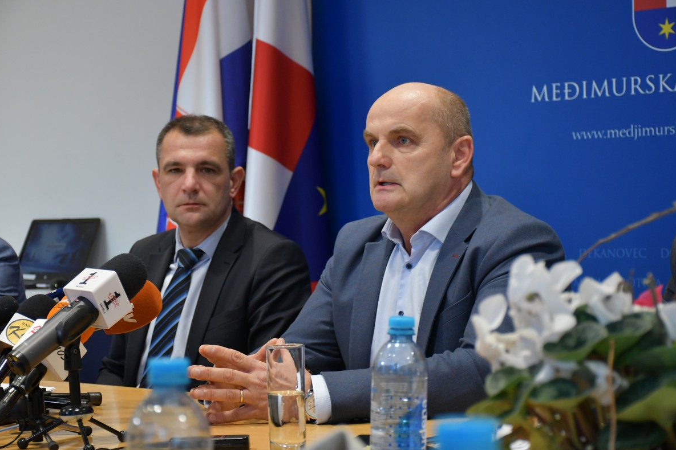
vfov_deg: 17.3
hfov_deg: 25.7
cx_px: 335
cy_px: 223
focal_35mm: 79
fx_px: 1483
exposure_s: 1/125
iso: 1600
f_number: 4.8
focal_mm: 52
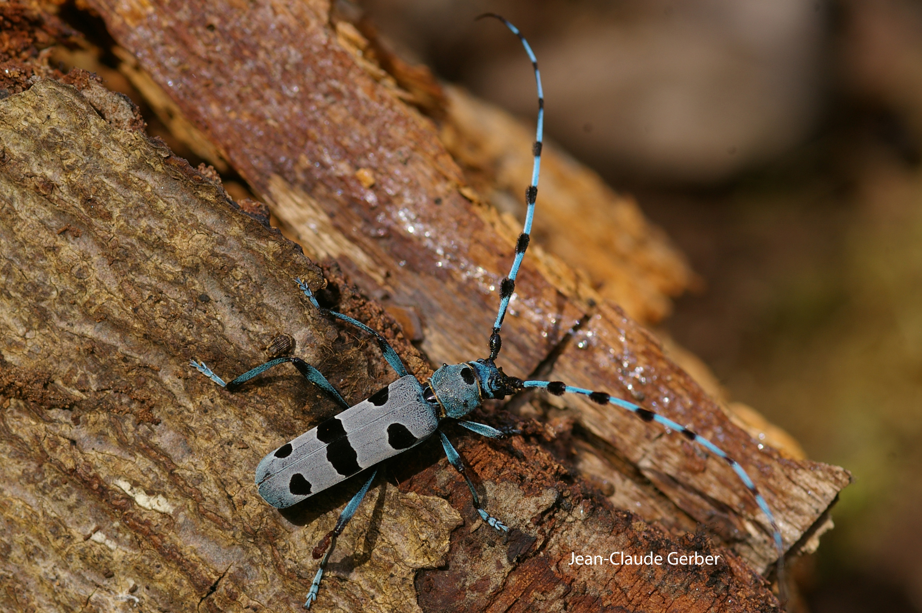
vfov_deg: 9.1
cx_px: 461
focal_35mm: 150
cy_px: 306
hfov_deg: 13.7
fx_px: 3838
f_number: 8
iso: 200
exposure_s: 1/125
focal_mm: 100
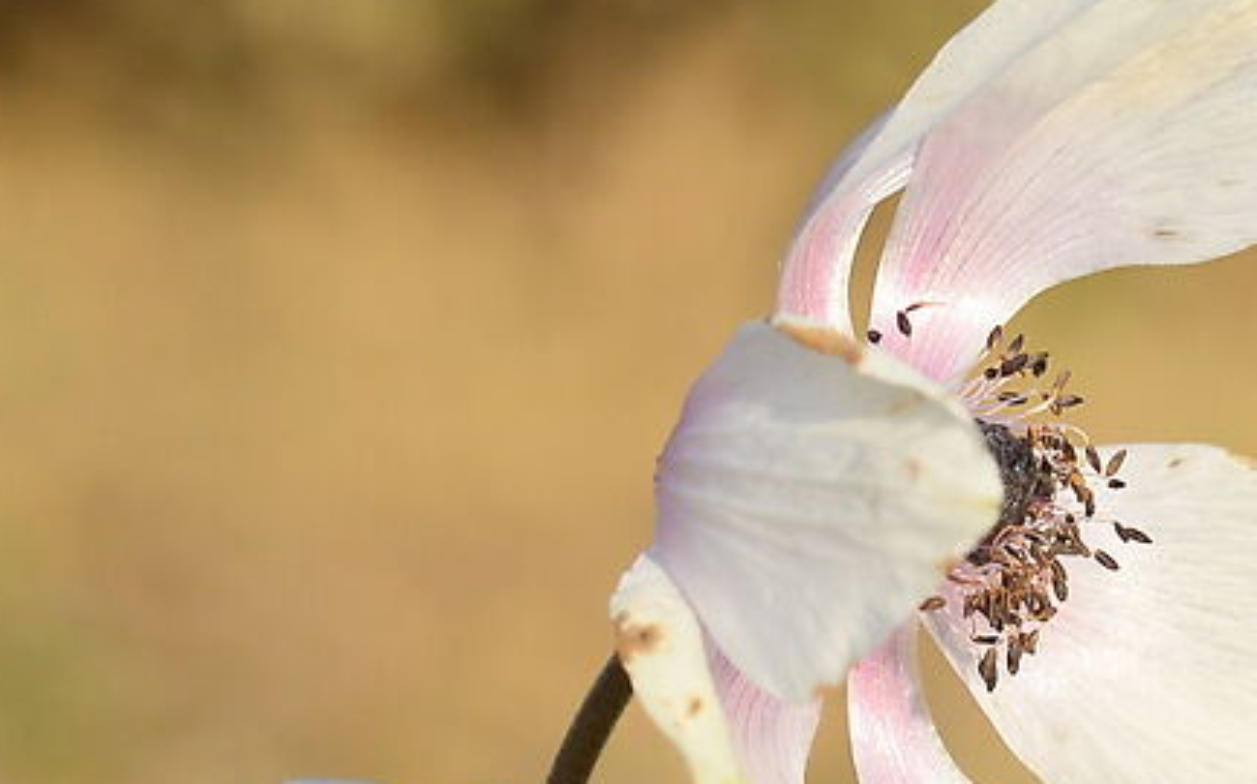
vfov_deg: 2.2
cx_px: 932
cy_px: 520
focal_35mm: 594
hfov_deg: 3.5
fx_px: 20336
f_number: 10
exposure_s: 1/400
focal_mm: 105
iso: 250
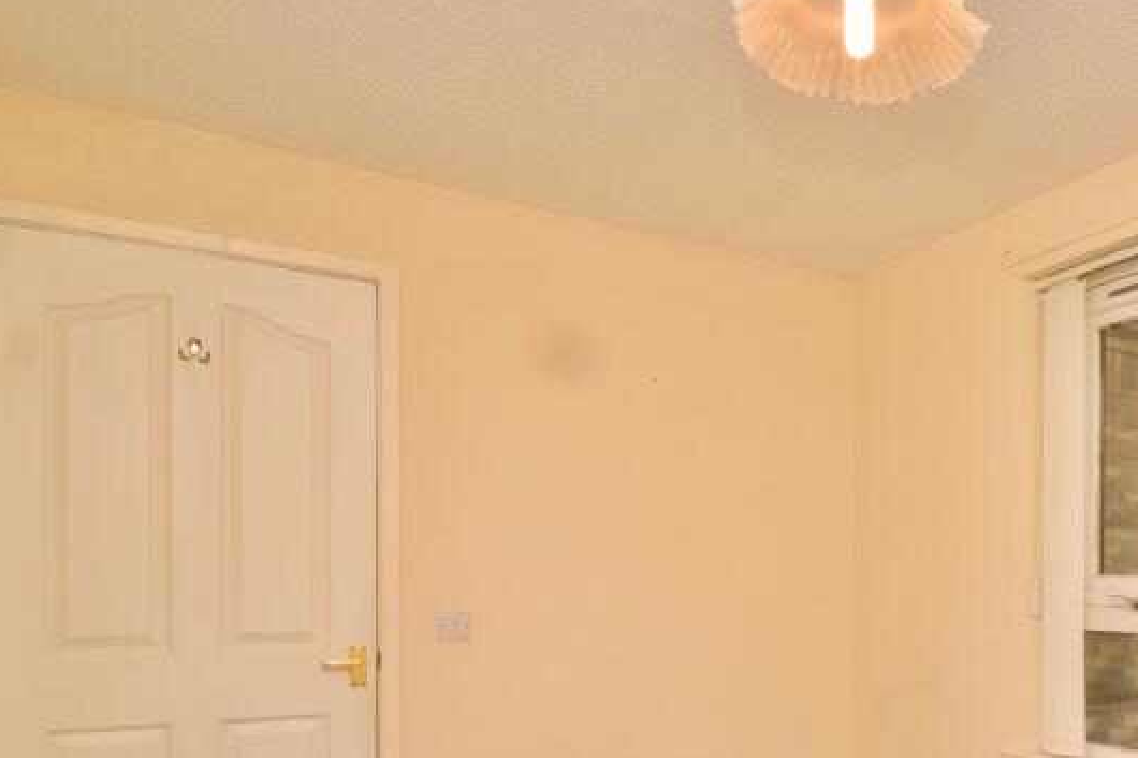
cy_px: 607
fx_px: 916
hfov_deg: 58.6
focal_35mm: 29
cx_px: 915
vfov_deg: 42.9
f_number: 11
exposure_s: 1/125
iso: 800
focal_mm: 10
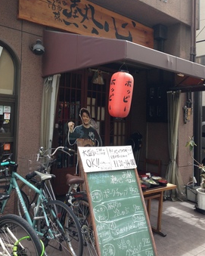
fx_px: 288
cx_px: 102
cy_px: 117
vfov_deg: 47.9
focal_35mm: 38
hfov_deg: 39.1
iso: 50
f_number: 2.4
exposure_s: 1/288
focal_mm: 4.12
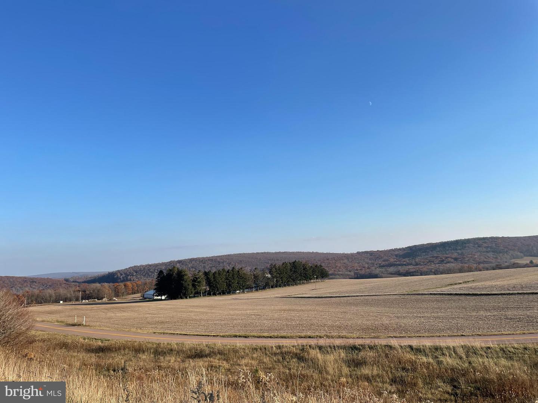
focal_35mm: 26
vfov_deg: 53.1
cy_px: 202
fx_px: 404
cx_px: 269
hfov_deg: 67.3
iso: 32
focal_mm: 4.2
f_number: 1.6
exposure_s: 1/2681
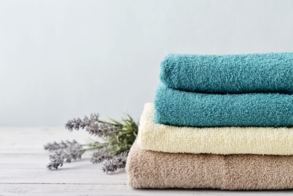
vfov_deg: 22.6
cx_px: 146
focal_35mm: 60
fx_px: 489
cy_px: 98
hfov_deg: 33.4
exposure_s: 1/160
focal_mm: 60
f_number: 8
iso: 160
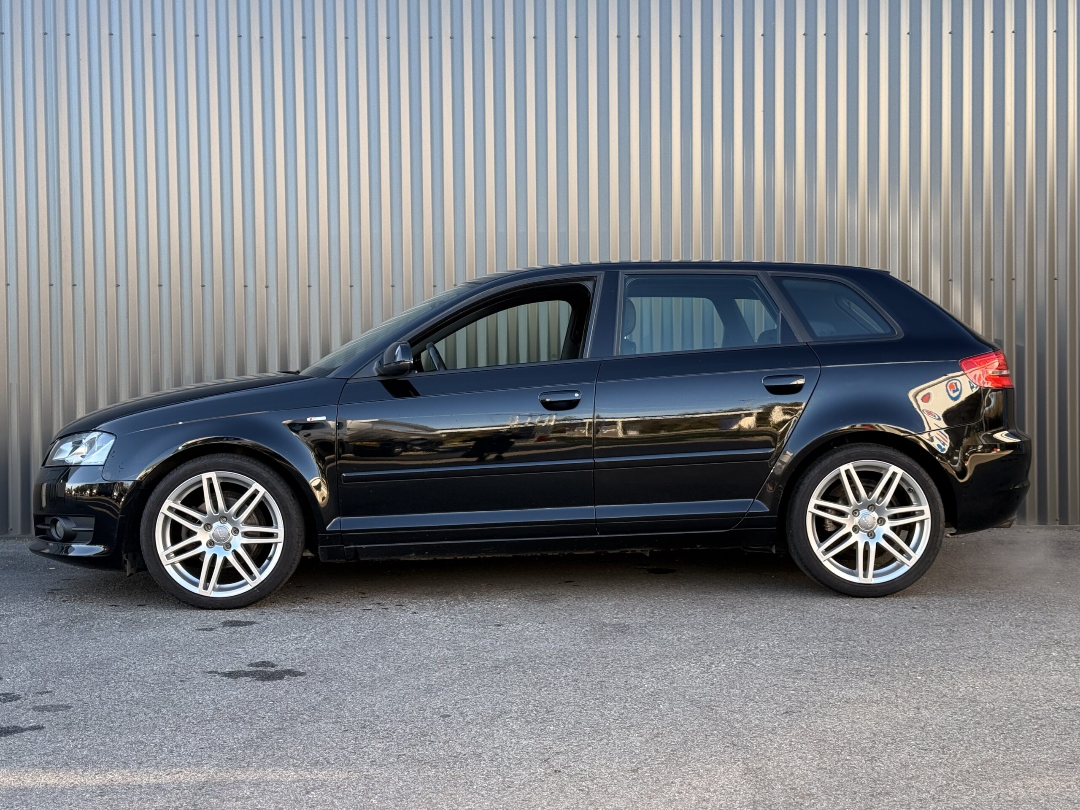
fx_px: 1498
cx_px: 540
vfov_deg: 30.3
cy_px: 405
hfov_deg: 39.7
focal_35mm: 48
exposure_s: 1/337
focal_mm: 6.76
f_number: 1.78
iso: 64
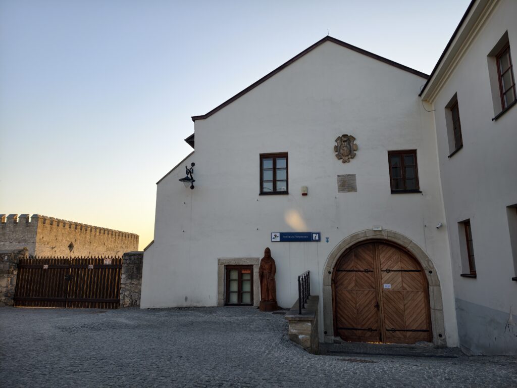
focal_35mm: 24
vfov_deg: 56.8
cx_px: 258
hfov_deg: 71.6
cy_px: 194
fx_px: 358
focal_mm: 7
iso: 72
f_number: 1.57
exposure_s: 1/818
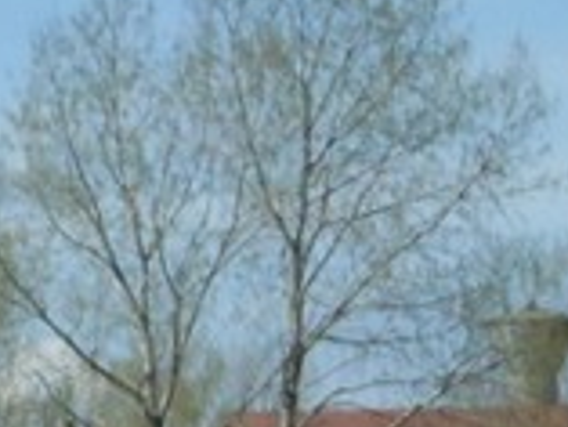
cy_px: 575
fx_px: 5518
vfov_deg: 4.4
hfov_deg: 5.8
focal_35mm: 336
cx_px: -535
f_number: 13.6
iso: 400
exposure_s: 1/500
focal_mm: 11.7
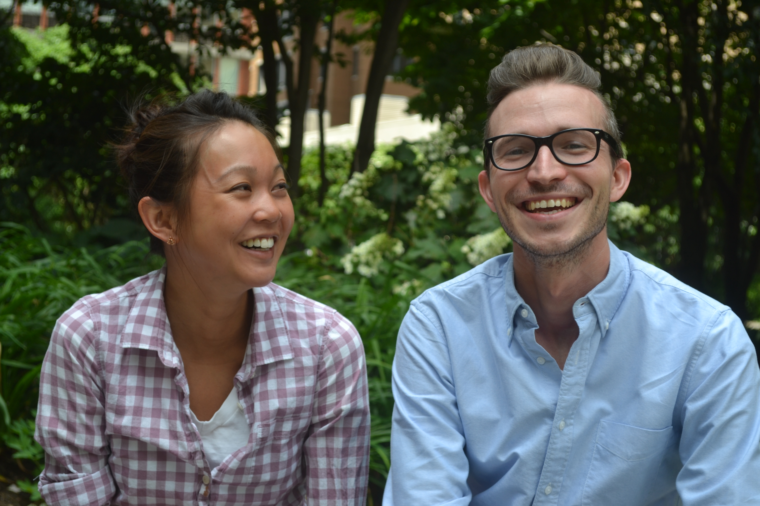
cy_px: 253
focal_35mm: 78
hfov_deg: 26.0
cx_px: 380
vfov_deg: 17.5
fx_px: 1647
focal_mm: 52
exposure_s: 1/125
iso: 100
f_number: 5.6
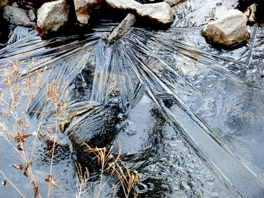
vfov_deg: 7.1
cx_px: 132
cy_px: 97
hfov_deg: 9.4
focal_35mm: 210
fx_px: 1601
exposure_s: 1/20
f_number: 8
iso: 100
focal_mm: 36.77
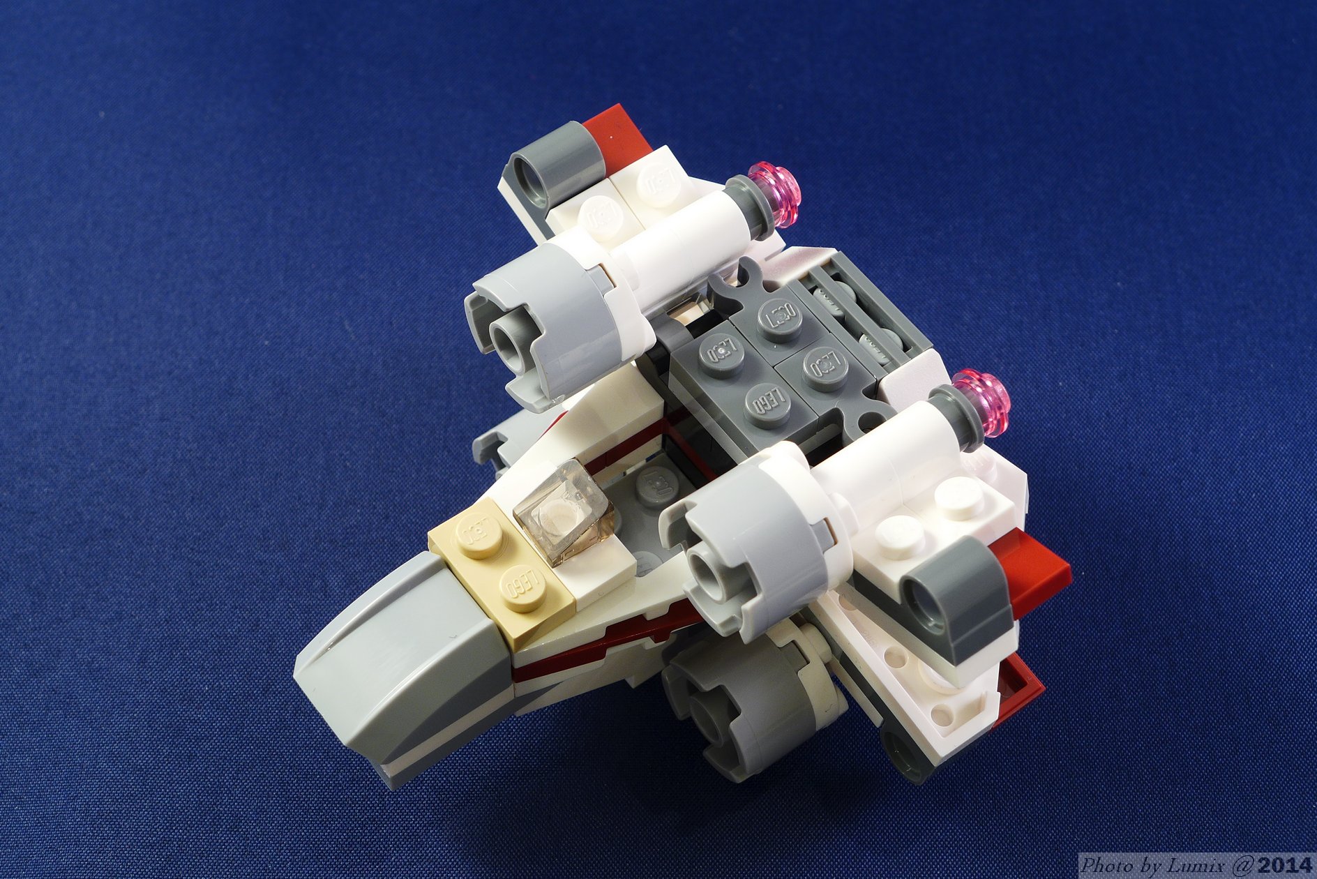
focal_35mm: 70
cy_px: 440
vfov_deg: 19.5
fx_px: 2561
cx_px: 658
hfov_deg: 28.8
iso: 80
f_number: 4
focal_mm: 13.7
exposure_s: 1/2
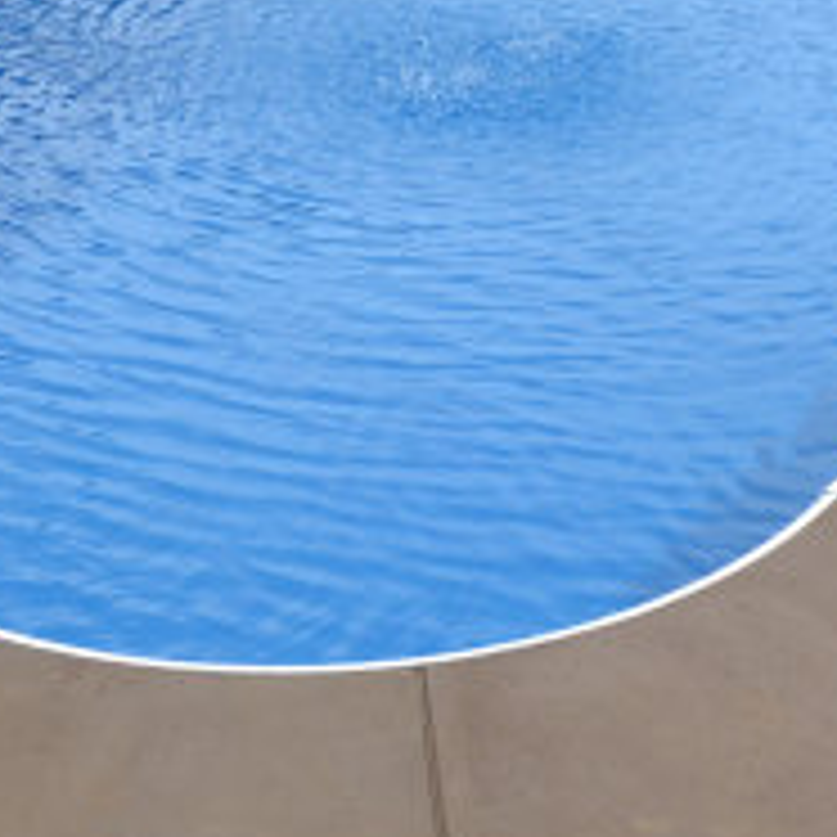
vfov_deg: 21.0
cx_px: 459
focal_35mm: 80
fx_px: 2188
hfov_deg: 21.6
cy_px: 7
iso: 220
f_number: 5.6
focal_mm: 18
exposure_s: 1/125
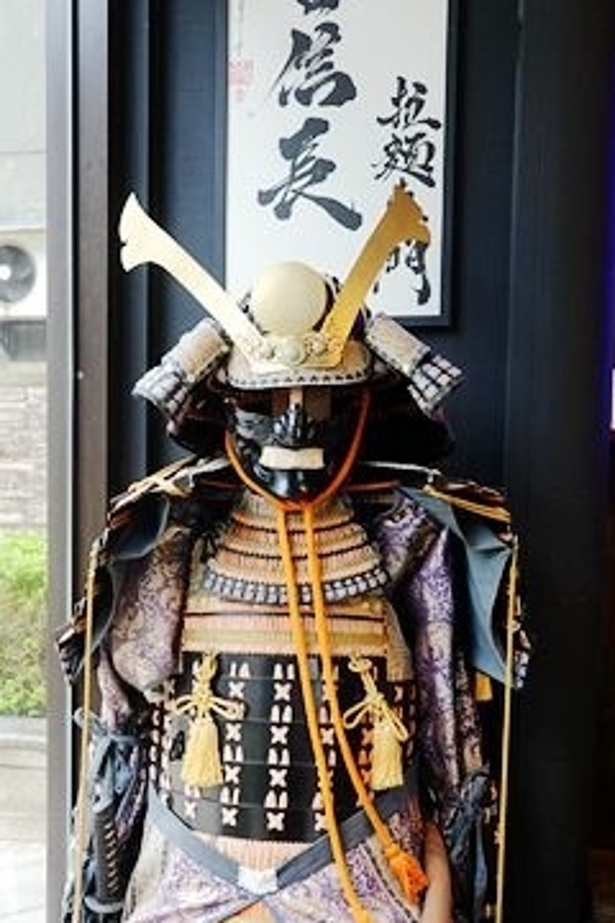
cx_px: 243
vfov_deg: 48.2
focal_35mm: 40
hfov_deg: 33.3
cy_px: 554
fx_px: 1025
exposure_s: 1/30
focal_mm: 9
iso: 400
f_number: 2.8
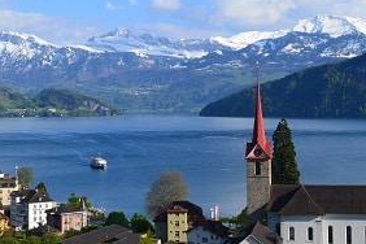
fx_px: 691
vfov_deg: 19.9
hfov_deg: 29.5
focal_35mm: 68
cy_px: 71
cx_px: 243
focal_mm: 24
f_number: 10
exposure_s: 1/320
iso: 200
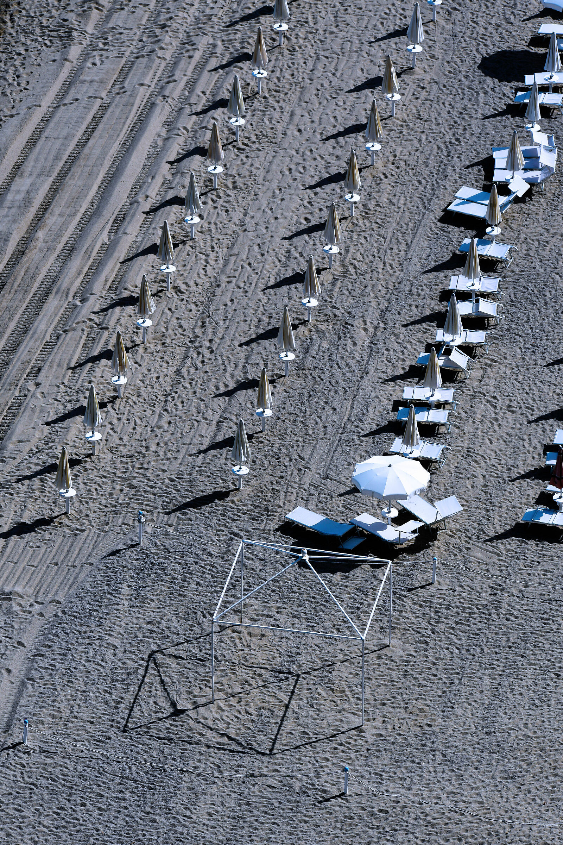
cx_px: 282
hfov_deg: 4.6
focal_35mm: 300
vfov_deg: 6.9
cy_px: 422
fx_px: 7037
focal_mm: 200
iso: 100
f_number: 13
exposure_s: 1/400
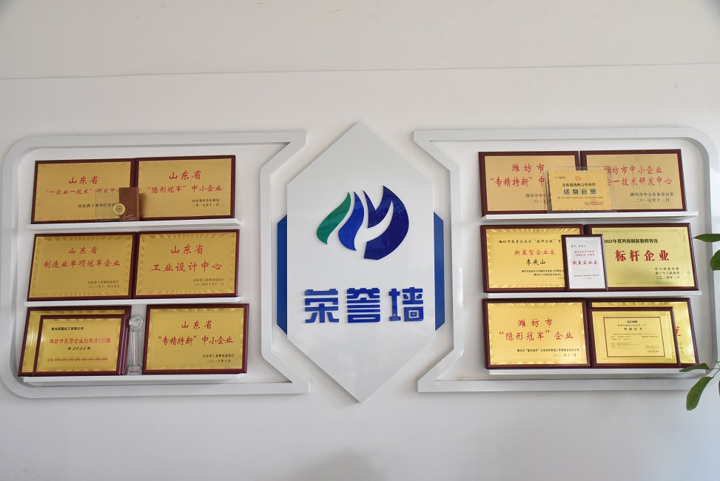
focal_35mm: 31
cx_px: 360
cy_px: 240
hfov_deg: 60.3
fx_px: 620
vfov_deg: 42.4
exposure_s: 1/200
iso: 4000
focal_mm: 31
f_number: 8
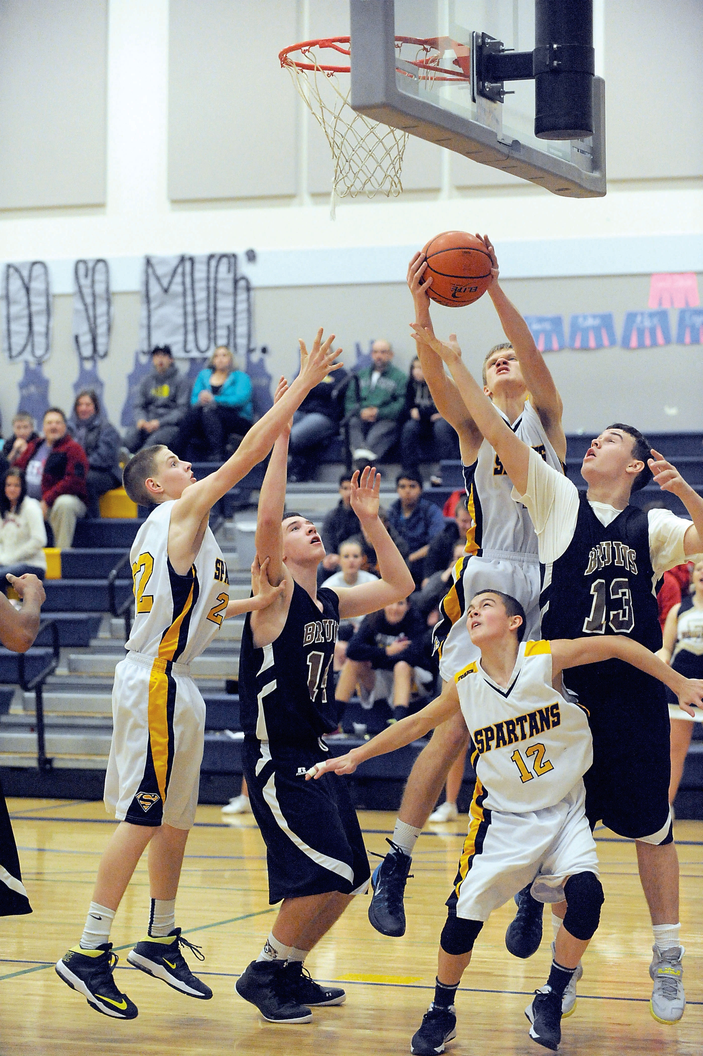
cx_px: 352
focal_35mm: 102
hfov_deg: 13.4
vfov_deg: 20.0
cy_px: 528
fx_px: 2991
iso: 6400
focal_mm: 102
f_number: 4
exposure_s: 1/500
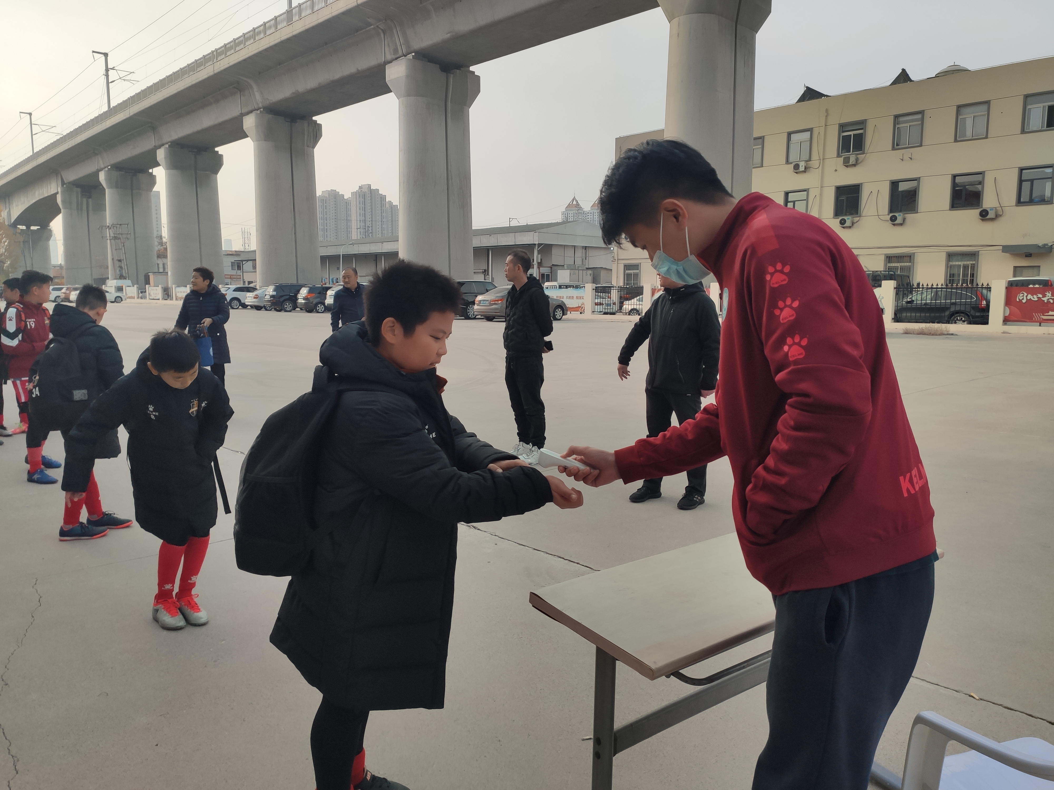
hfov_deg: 67.3
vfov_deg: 53.1
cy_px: 395
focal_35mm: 26
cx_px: 527
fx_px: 792
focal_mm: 4.77
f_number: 1.75
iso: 112
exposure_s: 1/1436
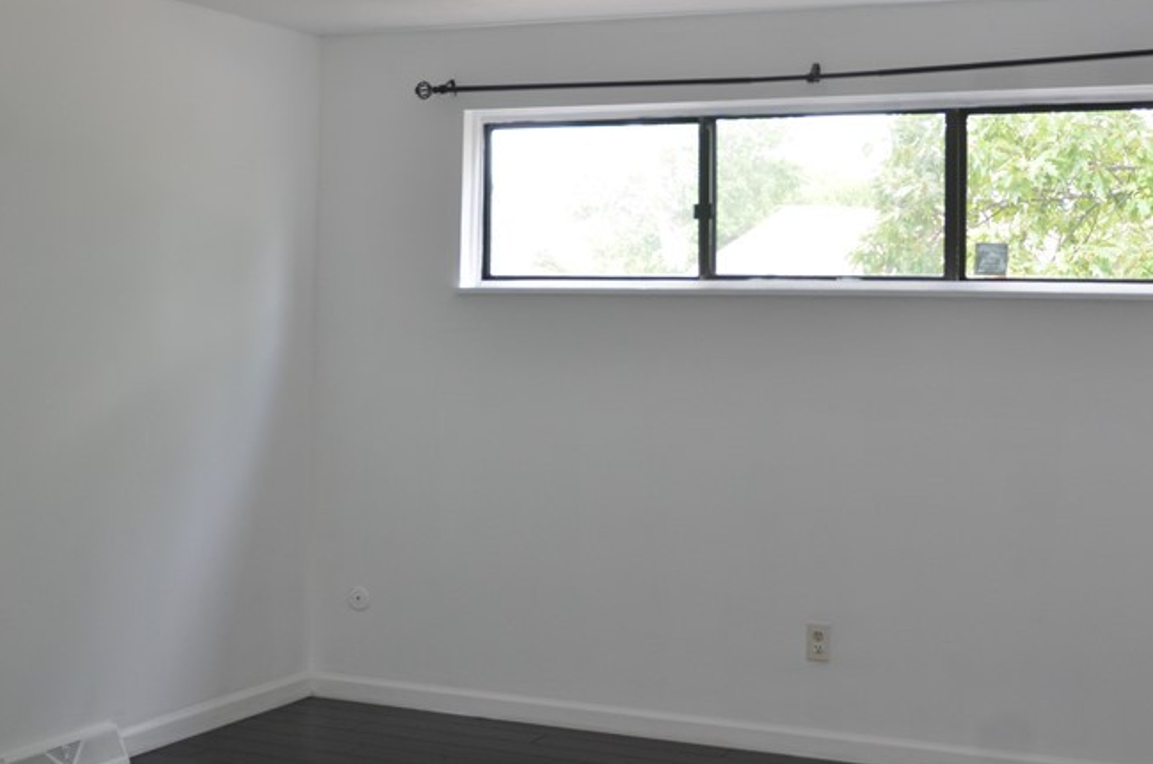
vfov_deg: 25.5
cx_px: 587
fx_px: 1689
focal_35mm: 53
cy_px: 317
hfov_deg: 37.7
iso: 400
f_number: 3.8
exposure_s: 1/100
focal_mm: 21
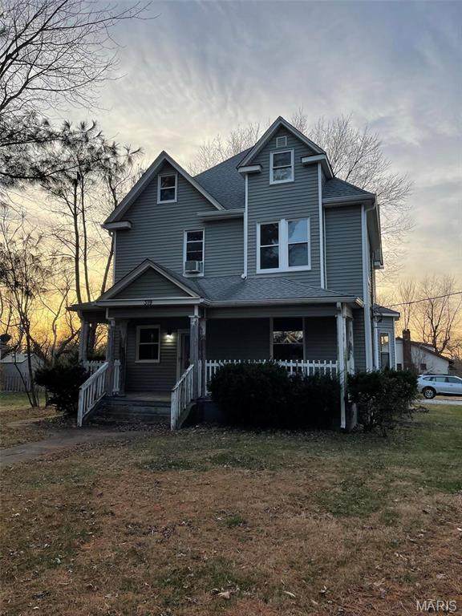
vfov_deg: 67.3
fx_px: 463
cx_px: 231
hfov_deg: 53.1
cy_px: 308
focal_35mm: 26
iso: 32
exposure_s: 1/735
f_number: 1.6
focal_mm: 5.1
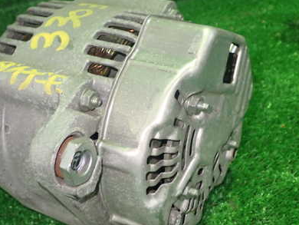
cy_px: 116
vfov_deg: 23.3
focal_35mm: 63
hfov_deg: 30.4
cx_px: 94
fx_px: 545
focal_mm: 7.31
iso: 800
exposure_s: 1/40
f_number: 2.8
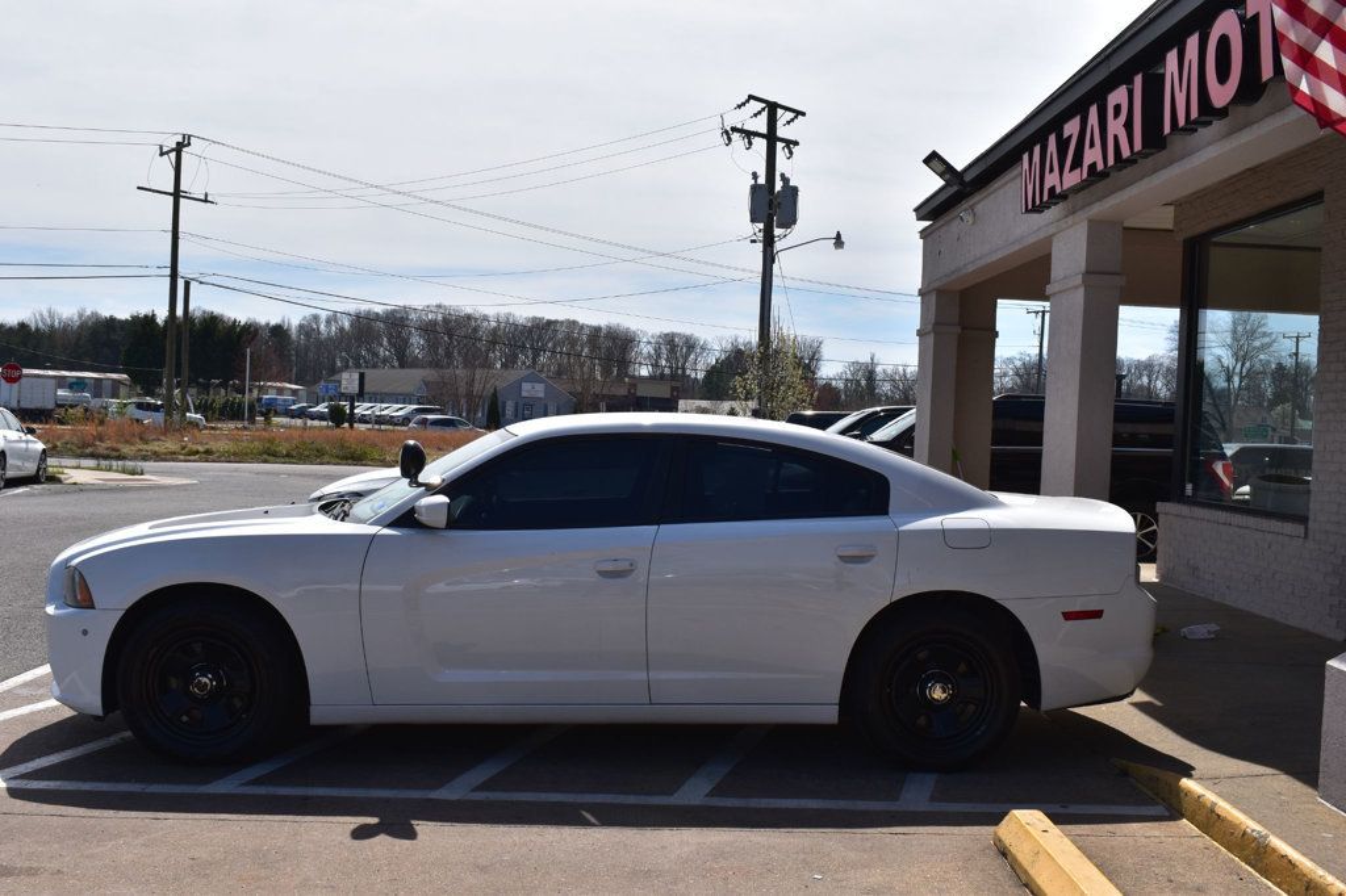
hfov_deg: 53.1
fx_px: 1345
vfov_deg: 36.8
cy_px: 448
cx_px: 673
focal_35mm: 36
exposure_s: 1/500
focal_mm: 24
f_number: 11
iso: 200
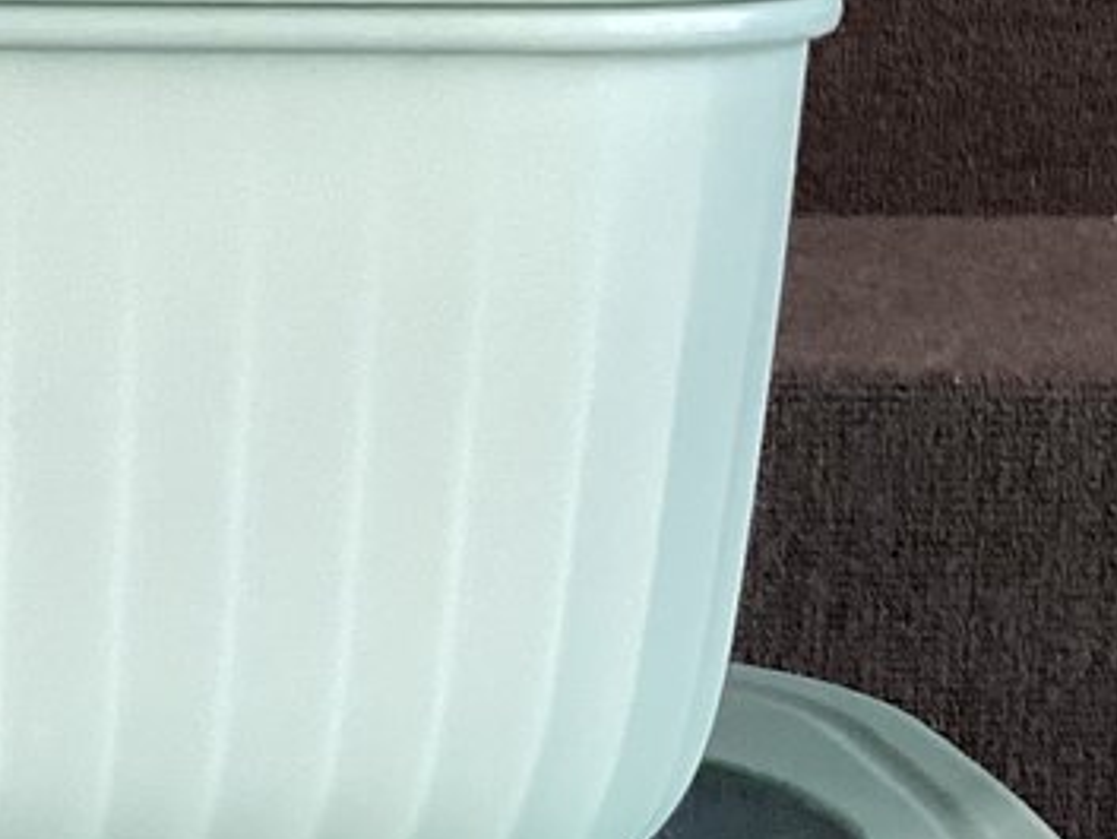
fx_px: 4293
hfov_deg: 14.4
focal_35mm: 133
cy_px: 679
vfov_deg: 11.1
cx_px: -226
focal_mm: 3.3
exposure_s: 1/50
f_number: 2.4
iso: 160
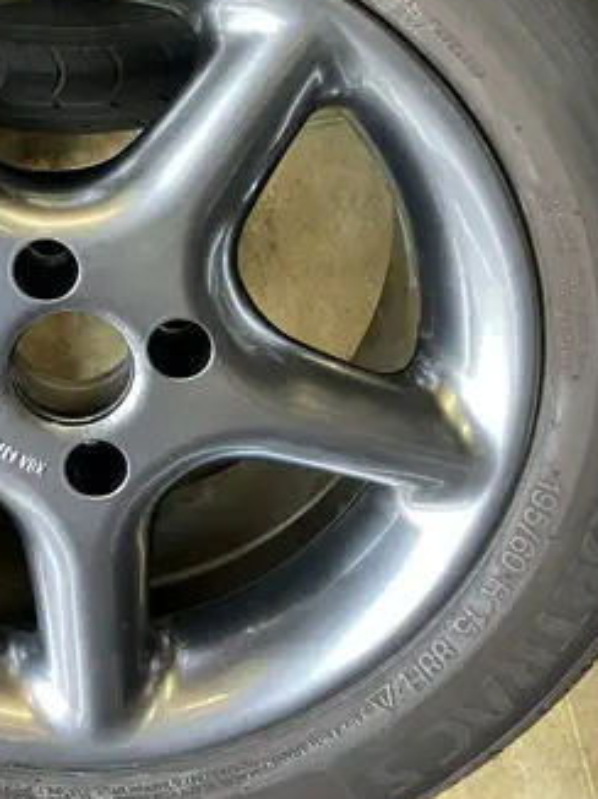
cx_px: 71
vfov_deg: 33.2
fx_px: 1269
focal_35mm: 55
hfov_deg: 25.8
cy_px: 81
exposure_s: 1/50
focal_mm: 3.99
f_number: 1.8
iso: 160
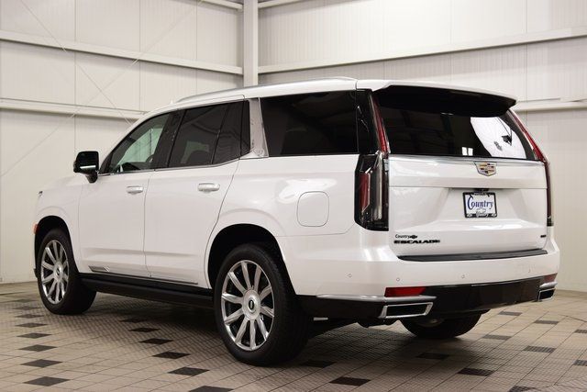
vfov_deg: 25.1
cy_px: 196
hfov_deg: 36.9
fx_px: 881
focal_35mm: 54
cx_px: 294
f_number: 7.1
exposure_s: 1/30
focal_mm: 36
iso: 500
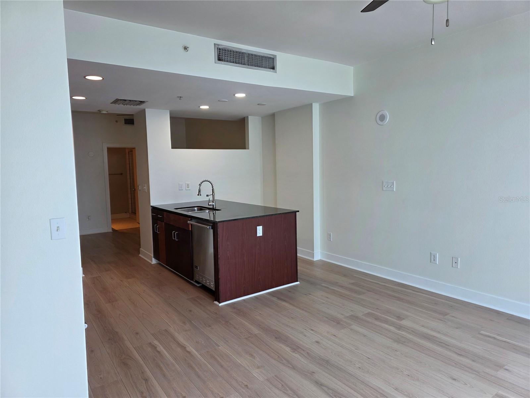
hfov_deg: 73.9
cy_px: 199
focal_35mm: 23
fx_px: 352
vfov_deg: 58.9
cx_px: 265
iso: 80
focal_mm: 6.3
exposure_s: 1/120
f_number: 1.7
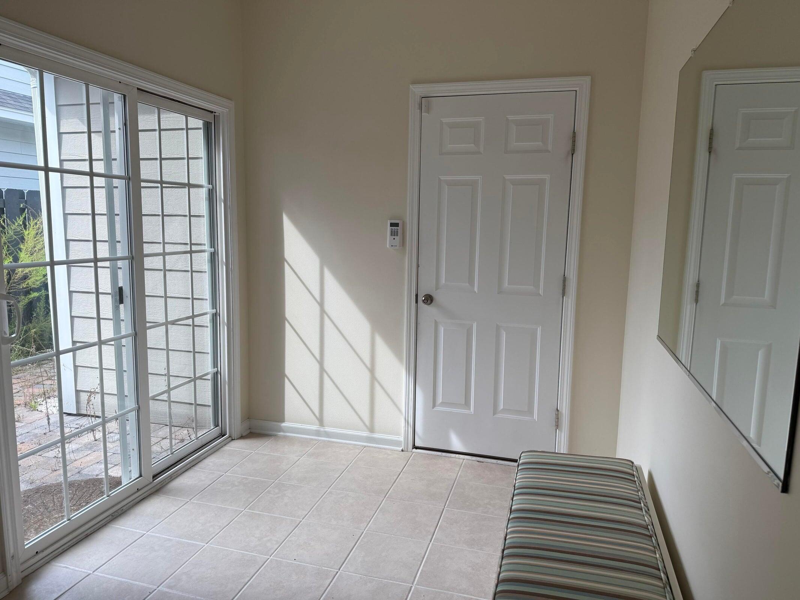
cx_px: 400
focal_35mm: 24
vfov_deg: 56.8
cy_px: 300
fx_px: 555
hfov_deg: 71.6
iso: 80
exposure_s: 1/391
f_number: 1.78
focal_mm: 6.76
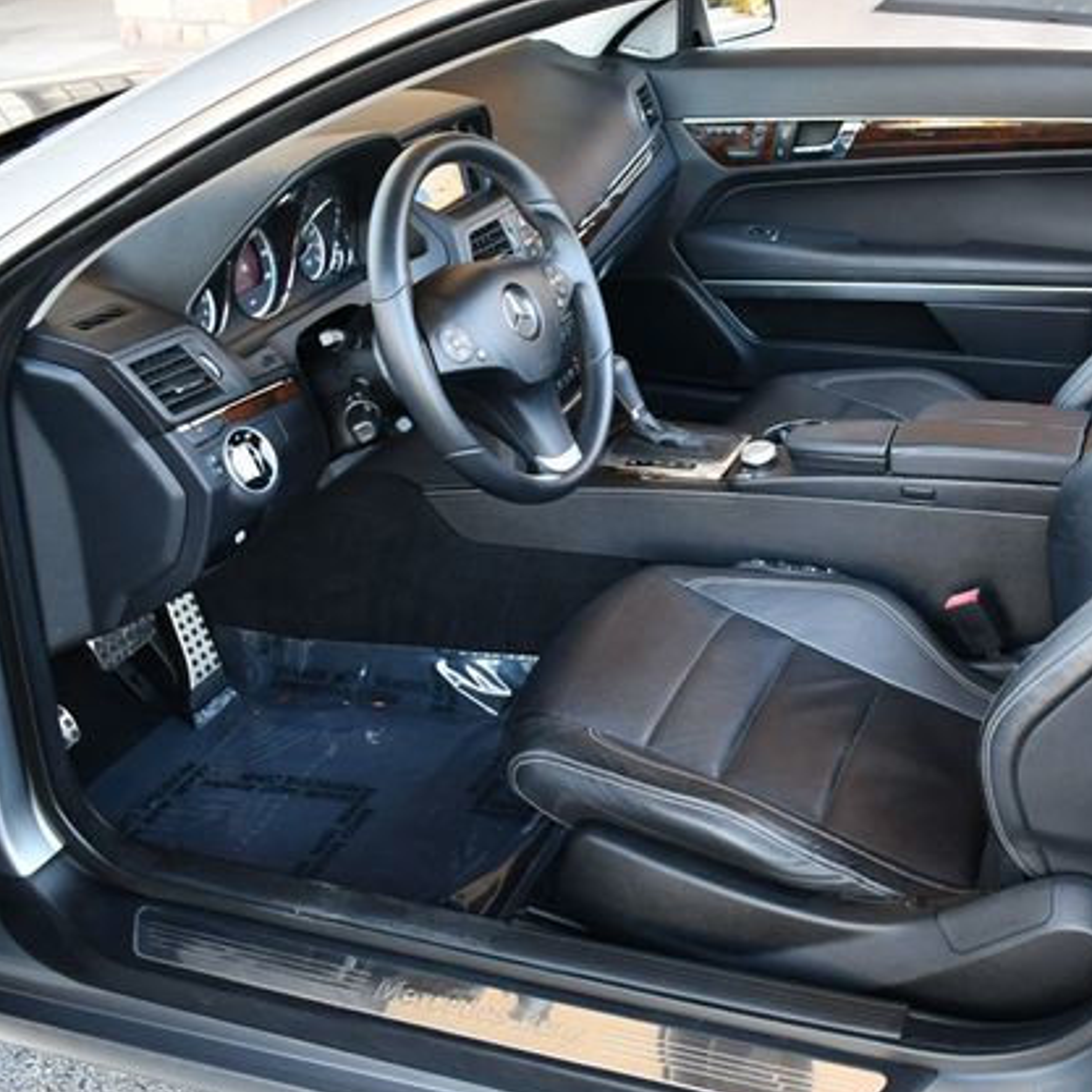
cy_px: 553
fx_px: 1677
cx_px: 791
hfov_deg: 35.4
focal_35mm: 47
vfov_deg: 36.1
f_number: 3.5
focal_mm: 18
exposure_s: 1/125
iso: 800
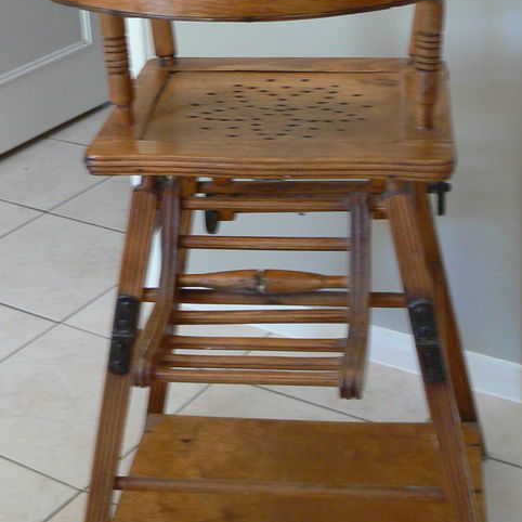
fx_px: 1126
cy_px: 179
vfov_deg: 26.0
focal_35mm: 66
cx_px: 267
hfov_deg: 26.1
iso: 200
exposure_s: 1/20
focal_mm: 6
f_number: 2.8
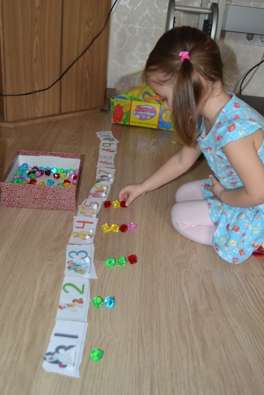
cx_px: 132
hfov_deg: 36.9
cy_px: 198
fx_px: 396
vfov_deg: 53.1
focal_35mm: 36
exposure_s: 1/60
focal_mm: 24
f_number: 4
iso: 2000
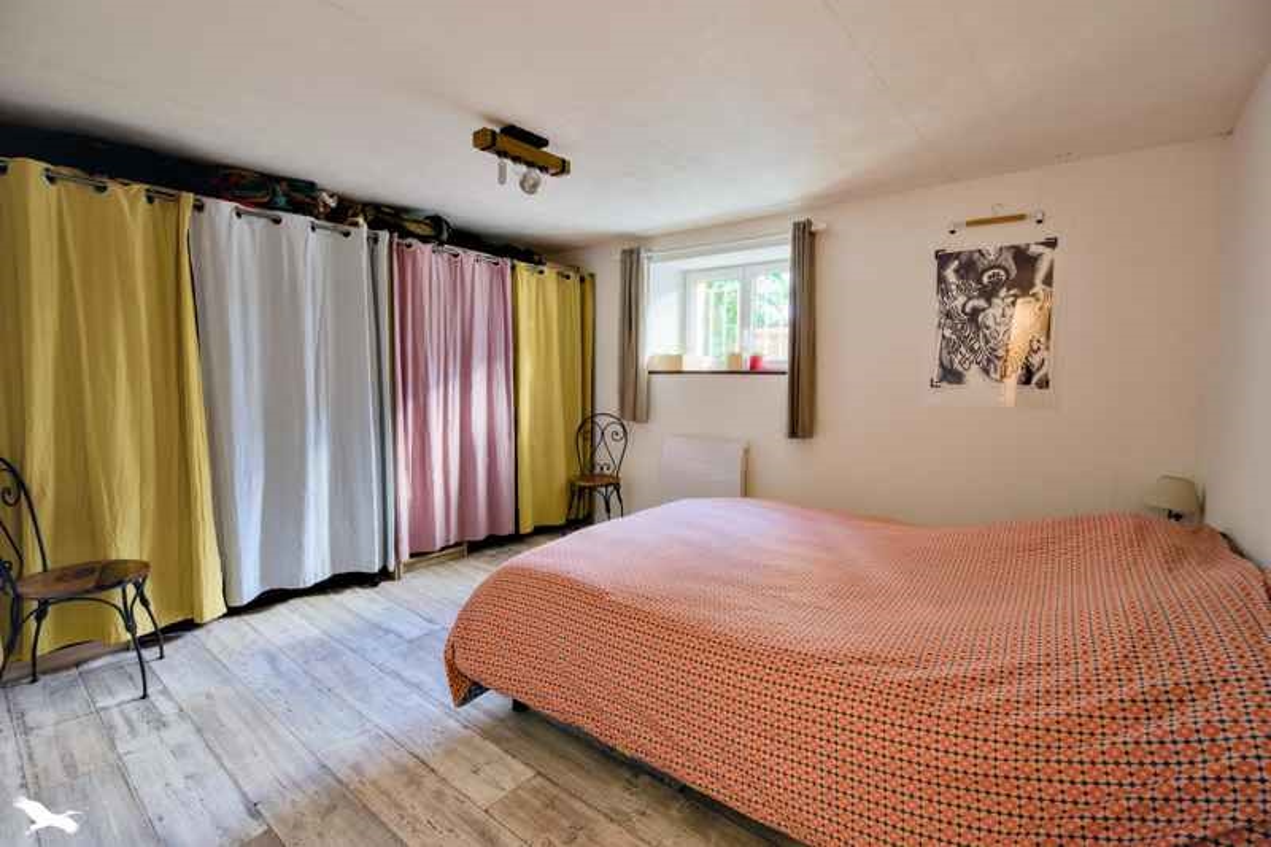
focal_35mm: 16
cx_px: 636
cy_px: 424
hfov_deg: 96.7
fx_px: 565
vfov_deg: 73.7
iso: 800
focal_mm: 16
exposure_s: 1/20
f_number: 8
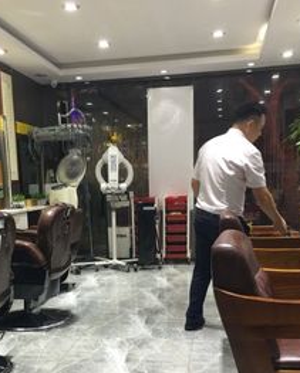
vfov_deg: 42.1
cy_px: 260
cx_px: 125
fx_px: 476
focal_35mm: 43
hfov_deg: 34.9
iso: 40
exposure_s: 1/33
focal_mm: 4.15
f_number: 2.2
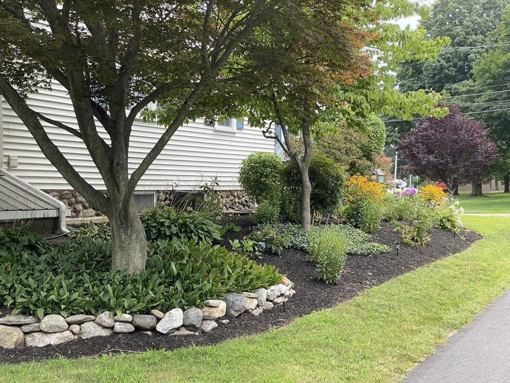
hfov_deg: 36.8
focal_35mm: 52
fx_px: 766
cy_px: 192
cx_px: 255
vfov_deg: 28.0
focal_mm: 6
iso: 20
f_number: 2
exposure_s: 1/228
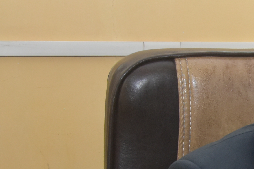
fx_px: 1009
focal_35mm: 143
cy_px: 230
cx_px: 451
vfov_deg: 9.4
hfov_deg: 13.0
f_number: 4
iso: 1100
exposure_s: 1/60
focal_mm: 22
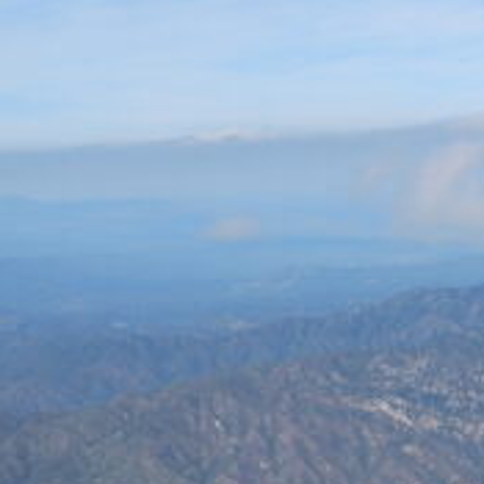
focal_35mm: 123
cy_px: 260
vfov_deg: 14.2
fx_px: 1946
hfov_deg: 14.0
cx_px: 481
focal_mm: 22
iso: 100
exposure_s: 1/320
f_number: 9
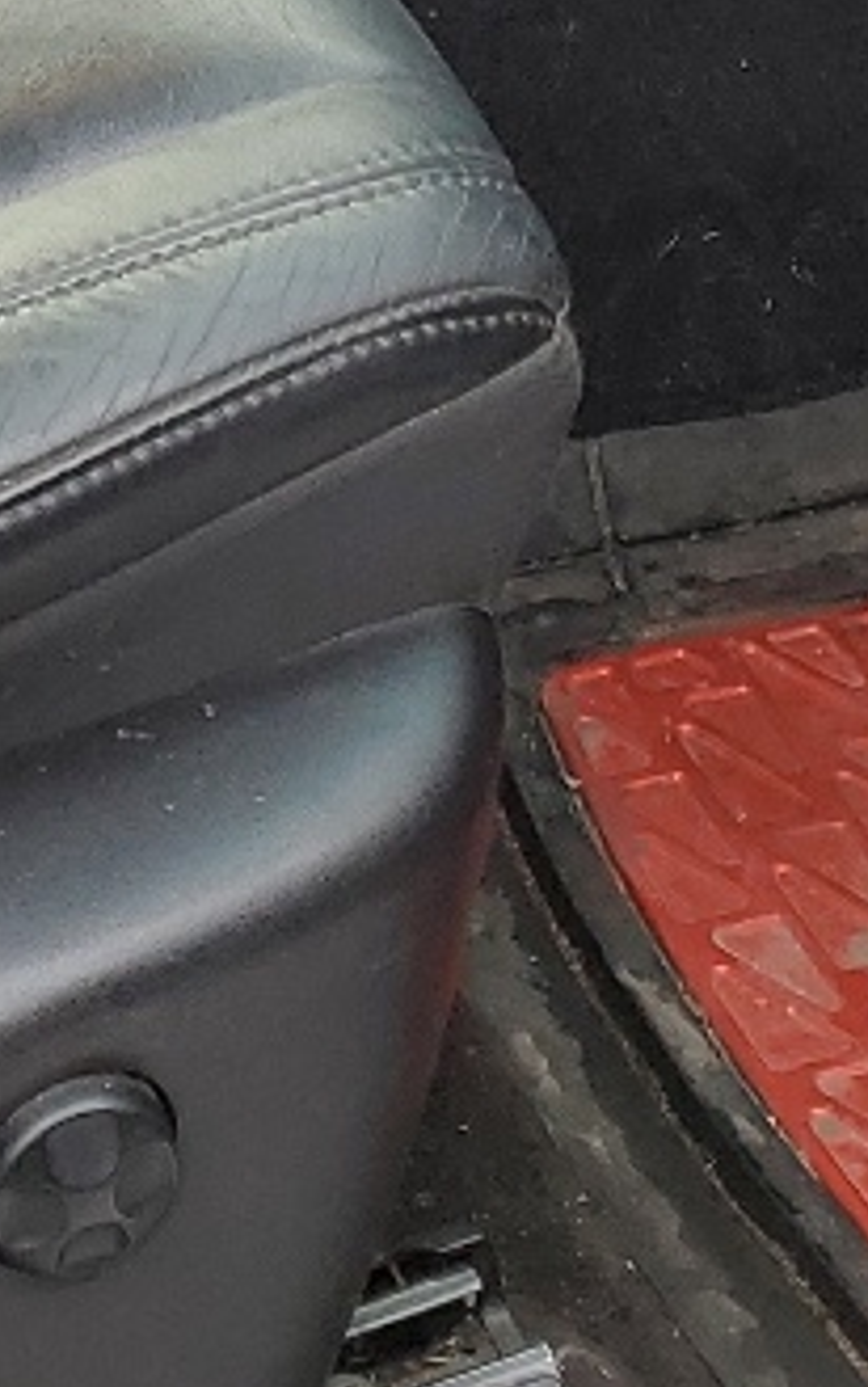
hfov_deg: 9.7
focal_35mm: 134
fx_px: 5065
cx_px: -152
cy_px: -746
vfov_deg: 14.5
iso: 50
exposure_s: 1/200
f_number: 1.5
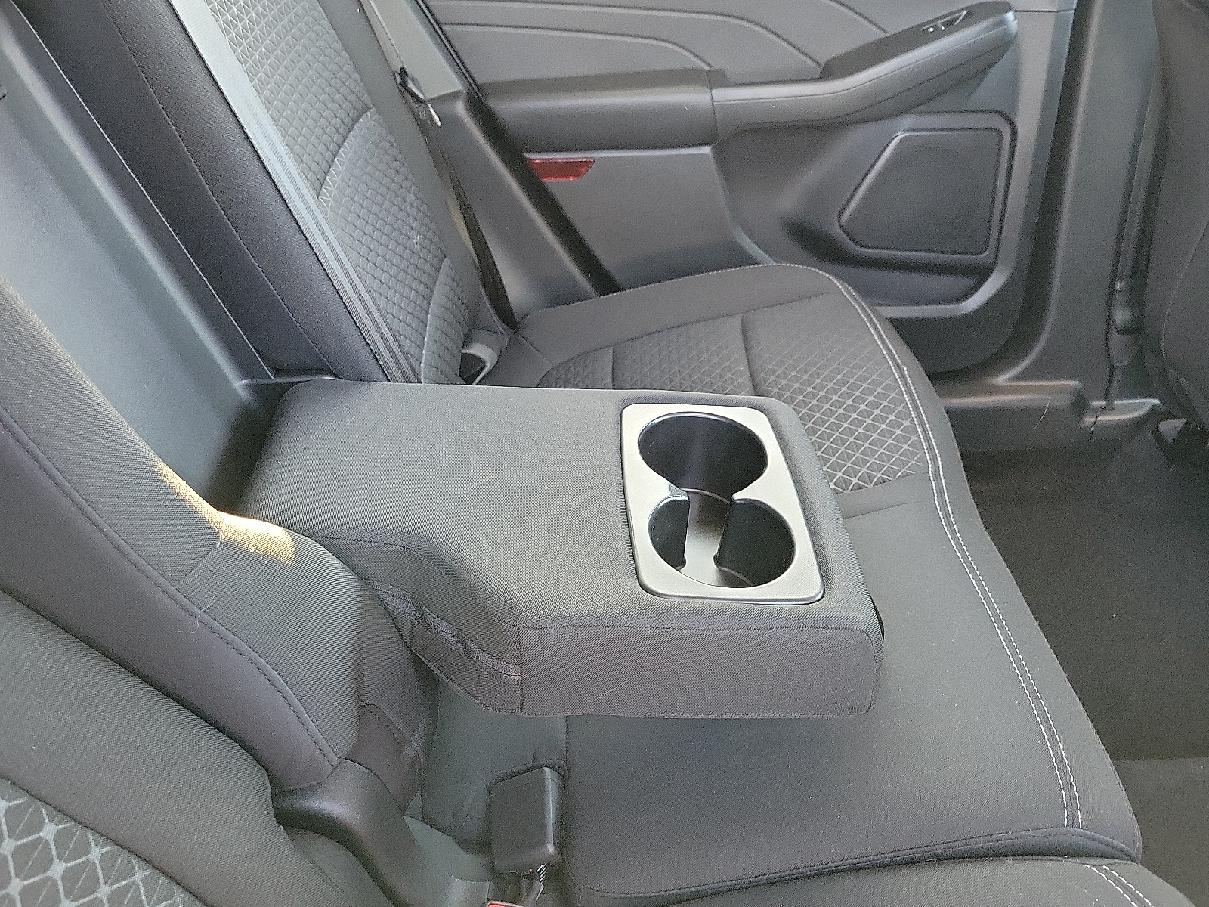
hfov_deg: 67.3
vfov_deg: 53.1
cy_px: 454
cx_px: 604
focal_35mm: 26
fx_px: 908
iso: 332
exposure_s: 1/30
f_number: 1.8
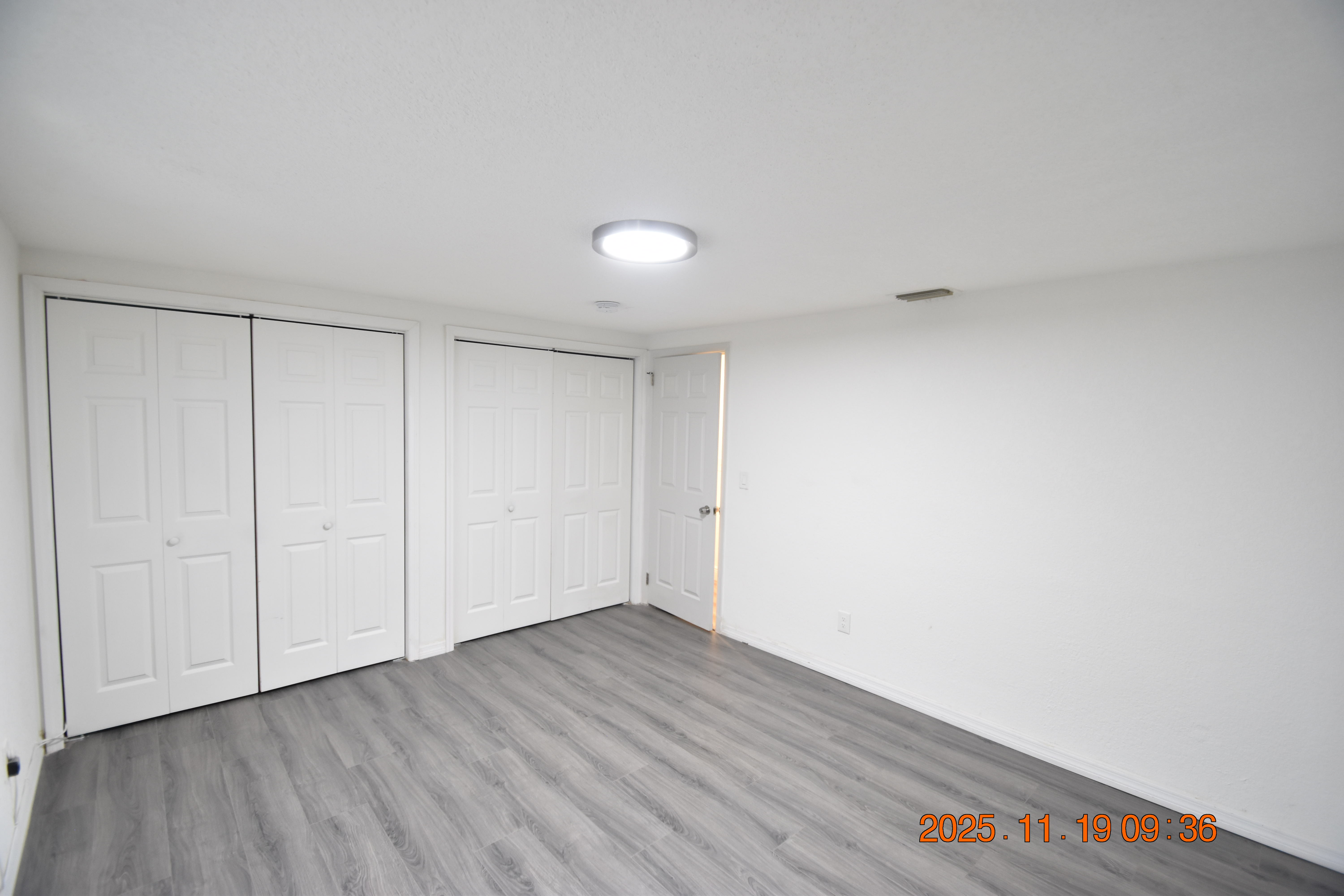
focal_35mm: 15
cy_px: 448
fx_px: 560
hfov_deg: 100.4
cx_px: 672
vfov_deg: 77.3
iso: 800
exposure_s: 1/20
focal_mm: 10
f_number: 3.5
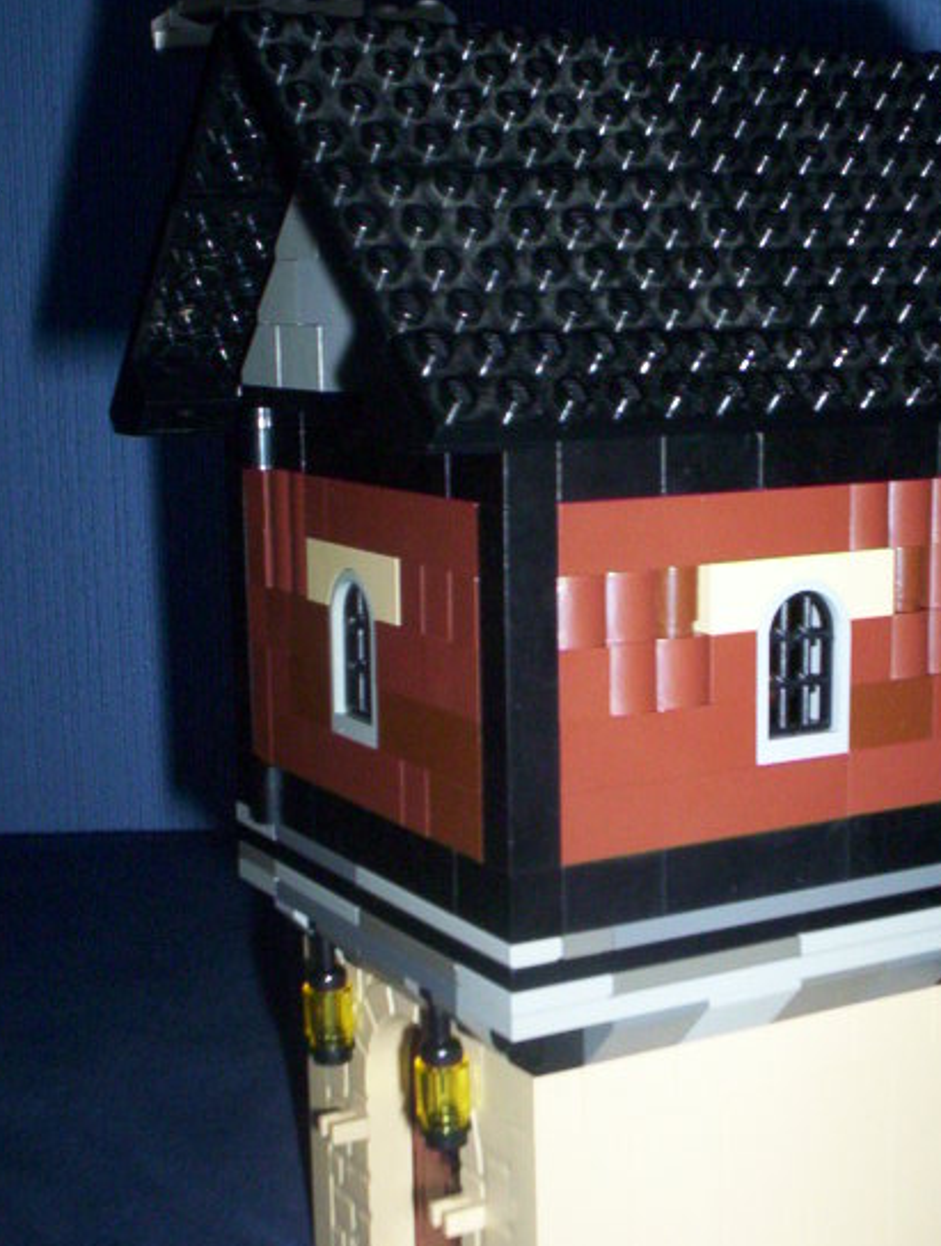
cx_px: 600
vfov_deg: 33.7
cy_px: 694
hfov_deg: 25.7
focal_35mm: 57
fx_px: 2056
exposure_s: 1/60
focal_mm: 4.99
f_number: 4.5
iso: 140
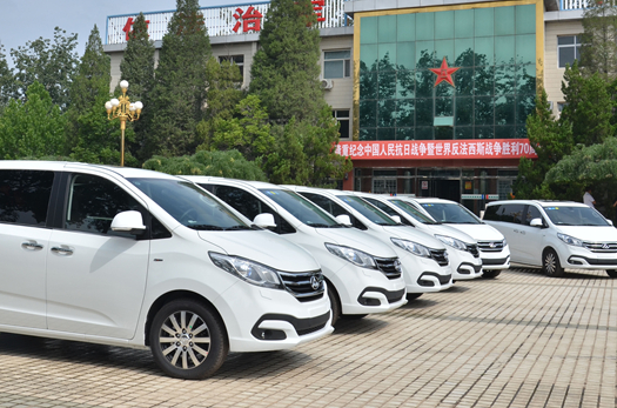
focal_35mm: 48
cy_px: 150
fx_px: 820
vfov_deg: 27.8
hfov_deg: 41.0
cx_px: 246
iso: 200
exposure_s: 1/640
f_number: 11
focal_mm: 24
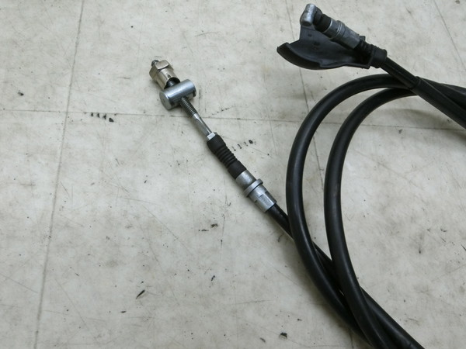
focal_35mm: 25
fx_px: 337
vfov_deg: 54.9
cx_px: 233
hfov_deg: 69.4
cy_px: 174
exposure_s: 1/125
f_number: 3.5
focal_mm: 4.5
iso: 320
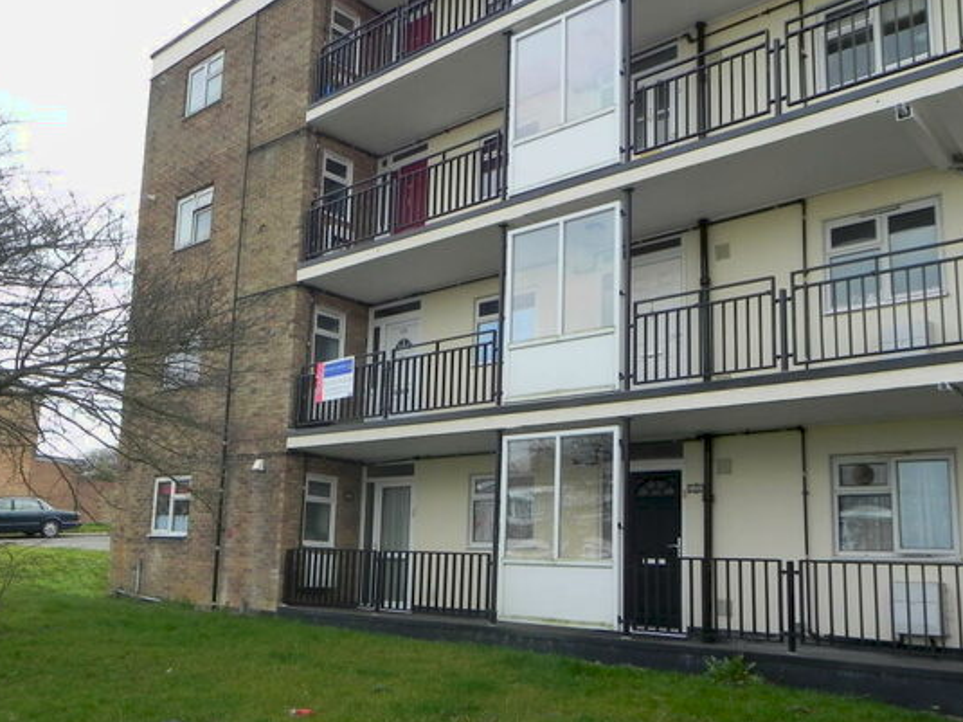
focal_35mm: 34
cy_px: 437
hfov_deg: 53.5
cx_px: 380
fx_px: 946
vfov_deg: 41.6
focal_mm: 4.6
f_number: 5.6
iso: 160
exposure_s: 1/244
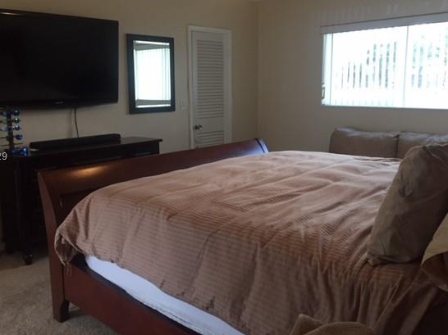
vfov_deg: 41.7
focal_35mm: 34
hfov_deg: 54.0
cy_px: 157
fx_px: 440
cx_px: 216
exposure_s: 1/30
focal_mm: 4.15
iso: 50
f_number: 2.2
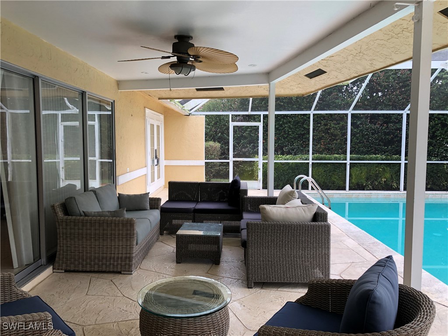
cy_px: 168
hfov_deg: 63.4
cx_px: 224
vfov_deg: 49.7
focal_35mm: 28
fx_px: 362
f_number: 1.8
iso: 40
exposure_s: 1/120
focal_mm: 4
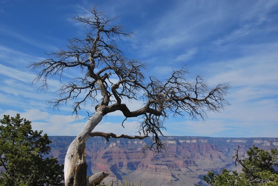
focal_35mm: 40
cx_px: 139
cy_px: 93
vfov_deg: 33.1
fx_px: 313
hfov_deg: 47.9
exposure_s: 1/400
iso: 100
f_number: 10
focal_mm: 27
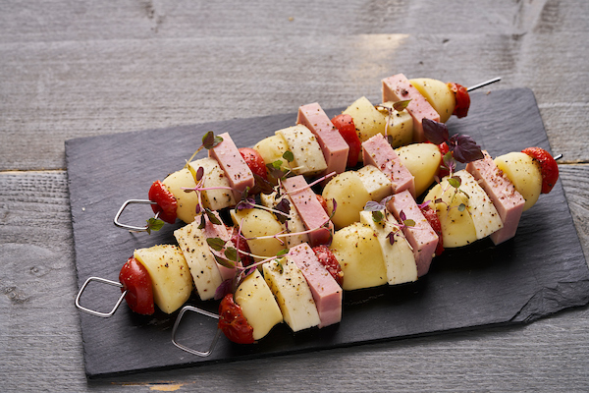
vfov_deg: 15.2
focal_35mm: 90
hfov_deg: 22.6
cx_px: 294
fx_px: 1472
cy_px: 196
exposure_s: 1/125
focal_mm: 90
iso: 200
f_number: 8
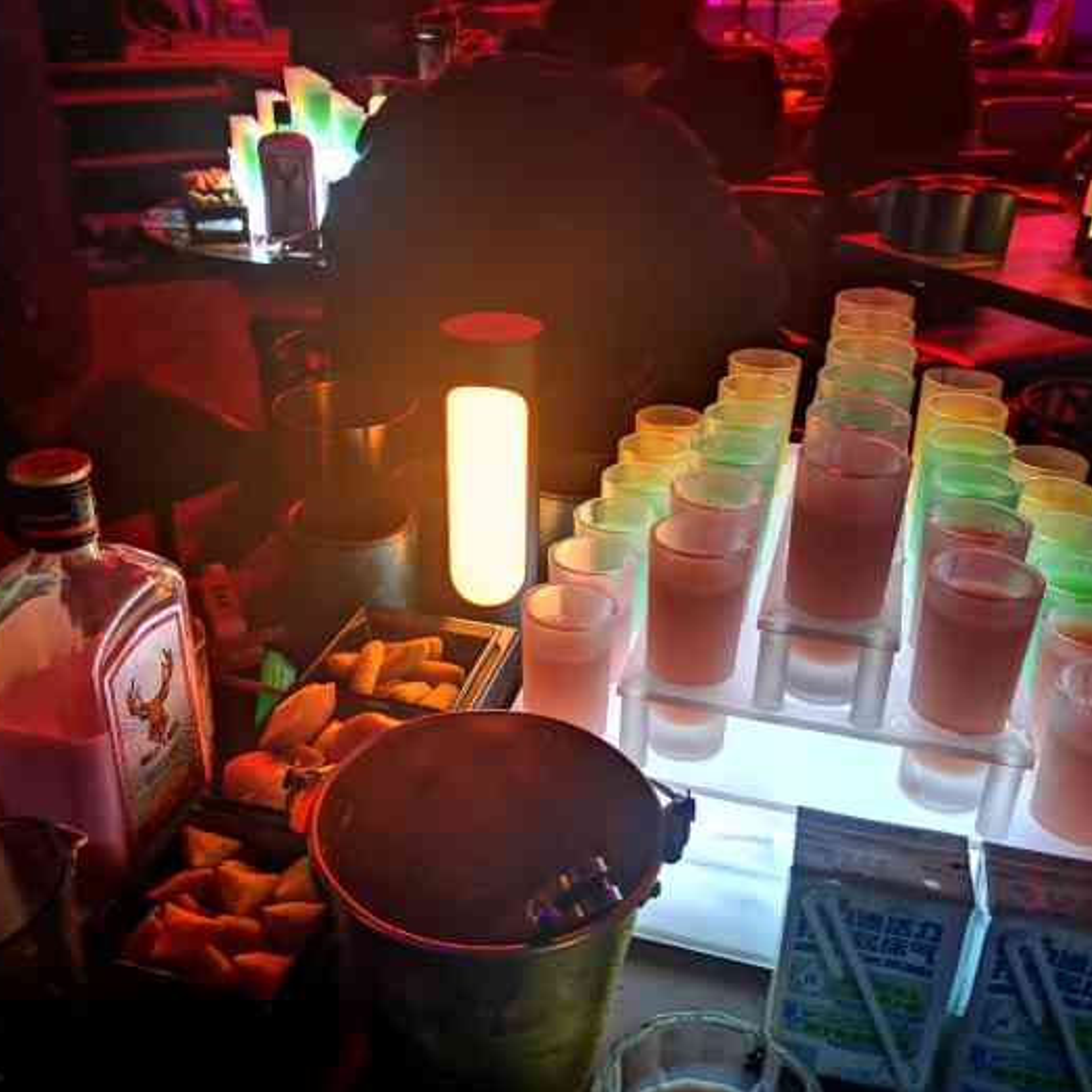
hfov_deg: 51.0
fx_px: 1142
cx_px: 502
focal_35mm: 32
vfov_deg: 51.1
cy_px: 545
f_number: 1.8
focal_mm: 5.58
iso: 200
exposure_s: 4
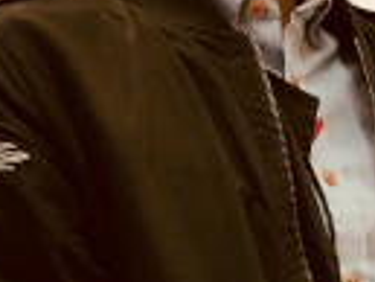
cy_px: 47
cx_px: -44
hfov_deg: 13.4
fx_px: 1561
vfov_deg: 10.3
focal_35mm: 144
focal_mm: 4.15
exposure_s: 1/17
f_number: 2.2
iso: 64
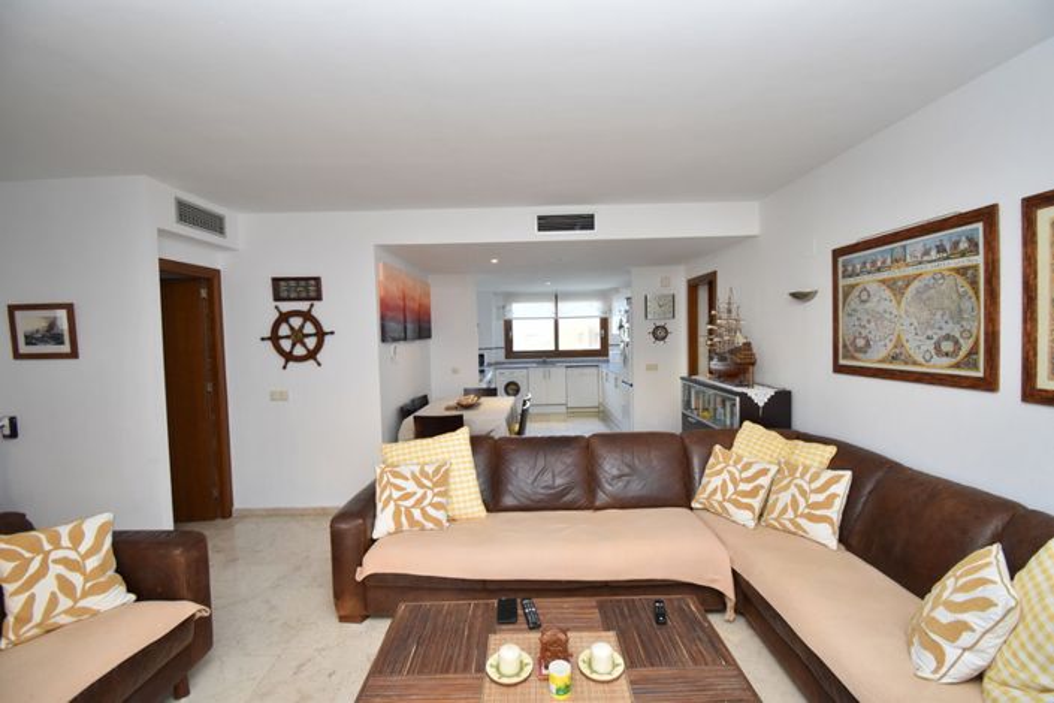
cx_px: 527
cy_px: 352
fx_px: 439
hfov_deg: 100.4
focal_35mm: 15
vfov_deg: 77.3
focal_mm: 10
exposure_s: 1/125
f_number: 4.5
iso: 800
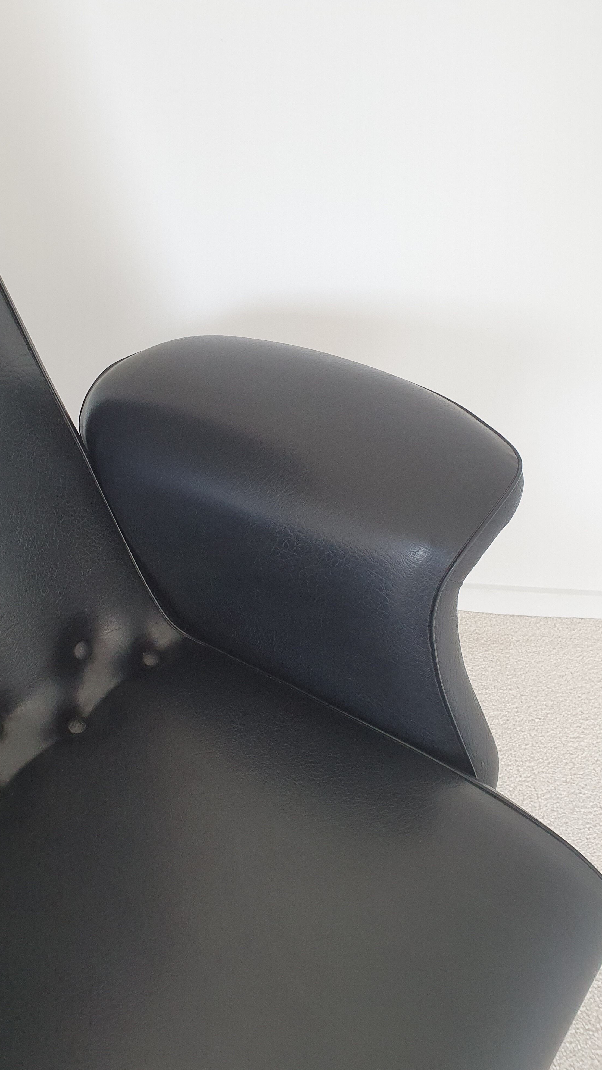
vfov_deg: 66.1
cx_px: 234
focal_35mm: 29
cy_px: 542
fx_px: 823
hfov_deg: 40.0
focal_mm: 4.32
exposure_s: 1/60
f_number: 2.4
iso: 200
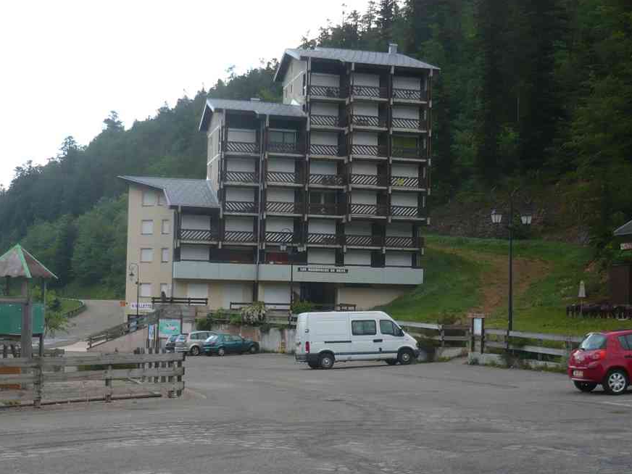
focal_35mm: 56
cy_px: 235
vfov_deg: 26.1
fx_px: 1022
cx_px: 320
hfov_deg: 34.3
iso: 100
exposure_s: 1/250
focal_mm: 6
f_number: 2.9
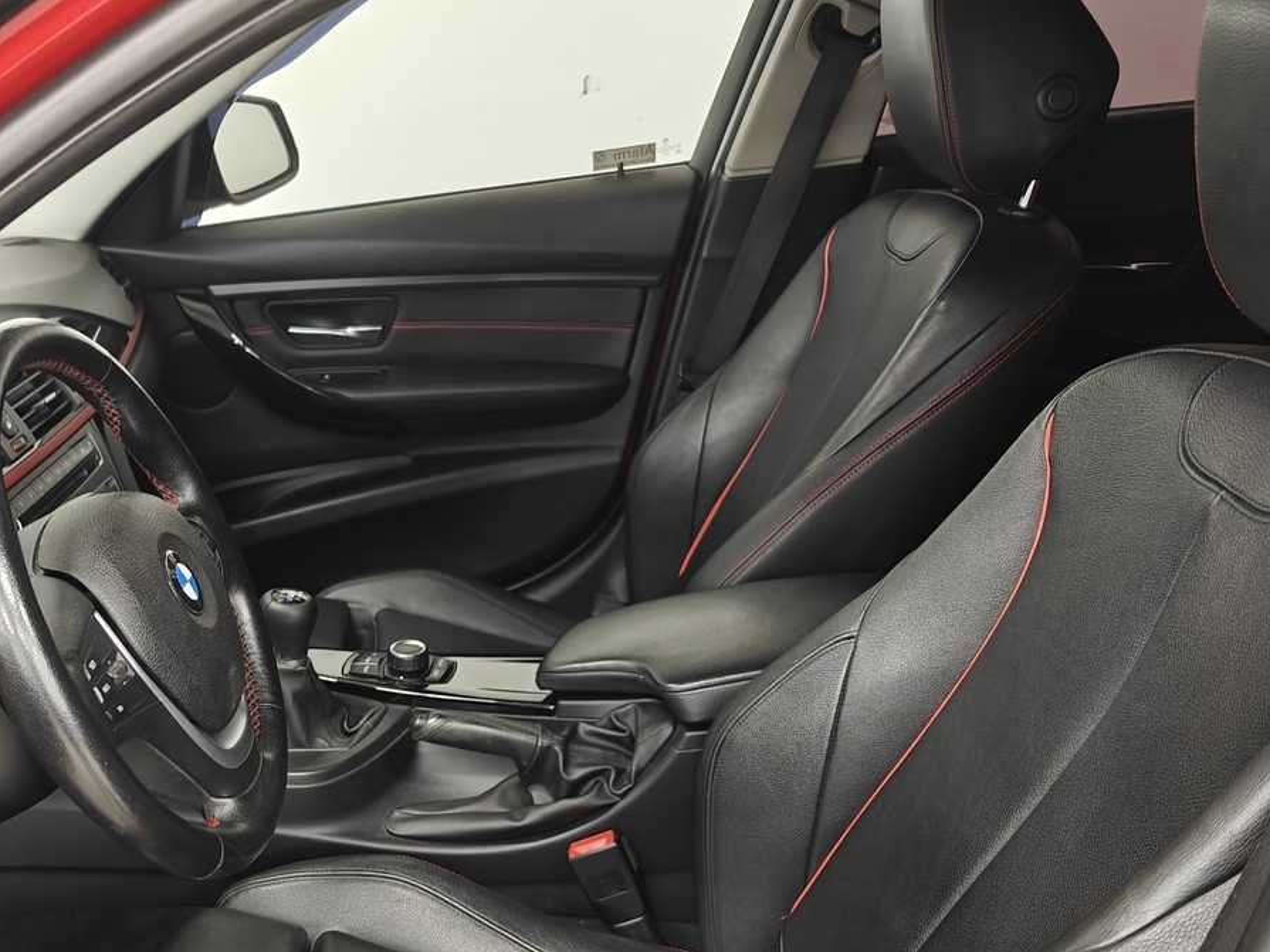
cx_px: 339
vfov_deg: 38.0
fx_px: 1357
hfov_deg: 48.5
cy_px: 675
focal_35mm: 37
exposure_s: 1/50
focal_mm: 6.06
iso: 1000
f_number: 1.6
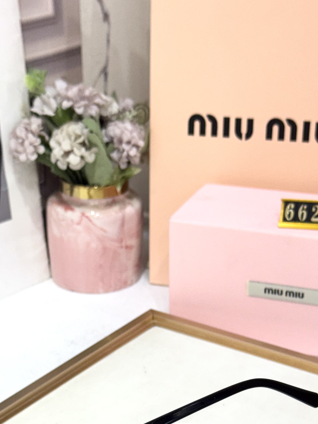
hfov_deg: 18.4
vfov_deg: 24.0
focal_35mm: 80
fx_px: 980
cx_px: 140
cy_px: 349
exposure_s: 1/100
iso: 80
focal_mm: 6.76
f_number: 1.78
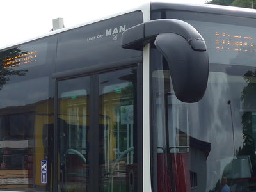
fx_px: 799
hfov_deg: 18.2
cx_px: 103
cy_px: 136
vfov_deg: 13.7
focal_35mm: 108
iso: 80
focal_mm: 7.5
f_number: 2.8
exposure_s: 1/1300
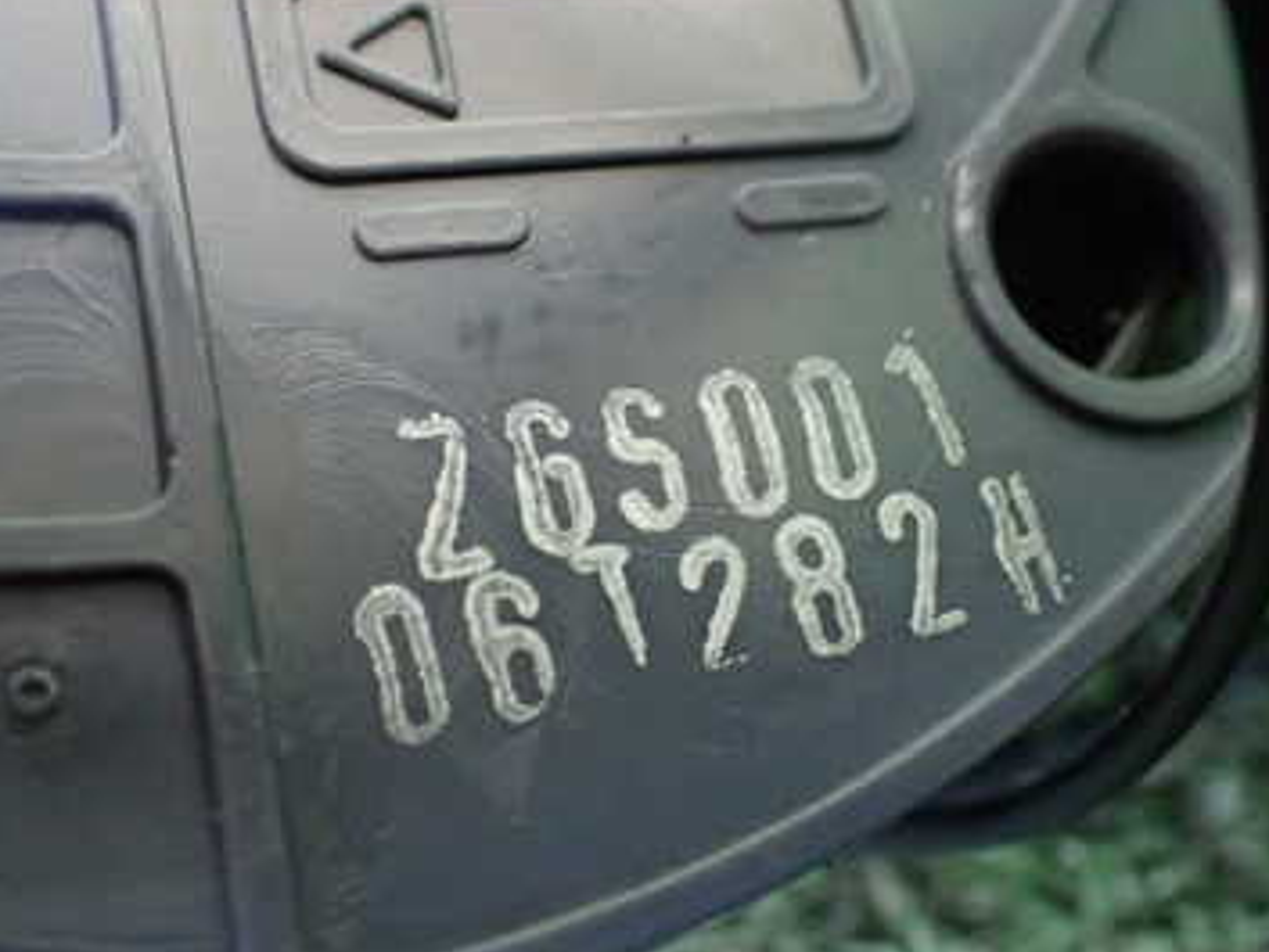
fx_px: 1870
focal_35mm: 51
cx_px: 697
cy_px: 417
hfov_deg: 37.4
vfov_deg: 28.6
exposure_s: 1/30
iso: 1000
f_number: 2.3
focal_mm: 5.4
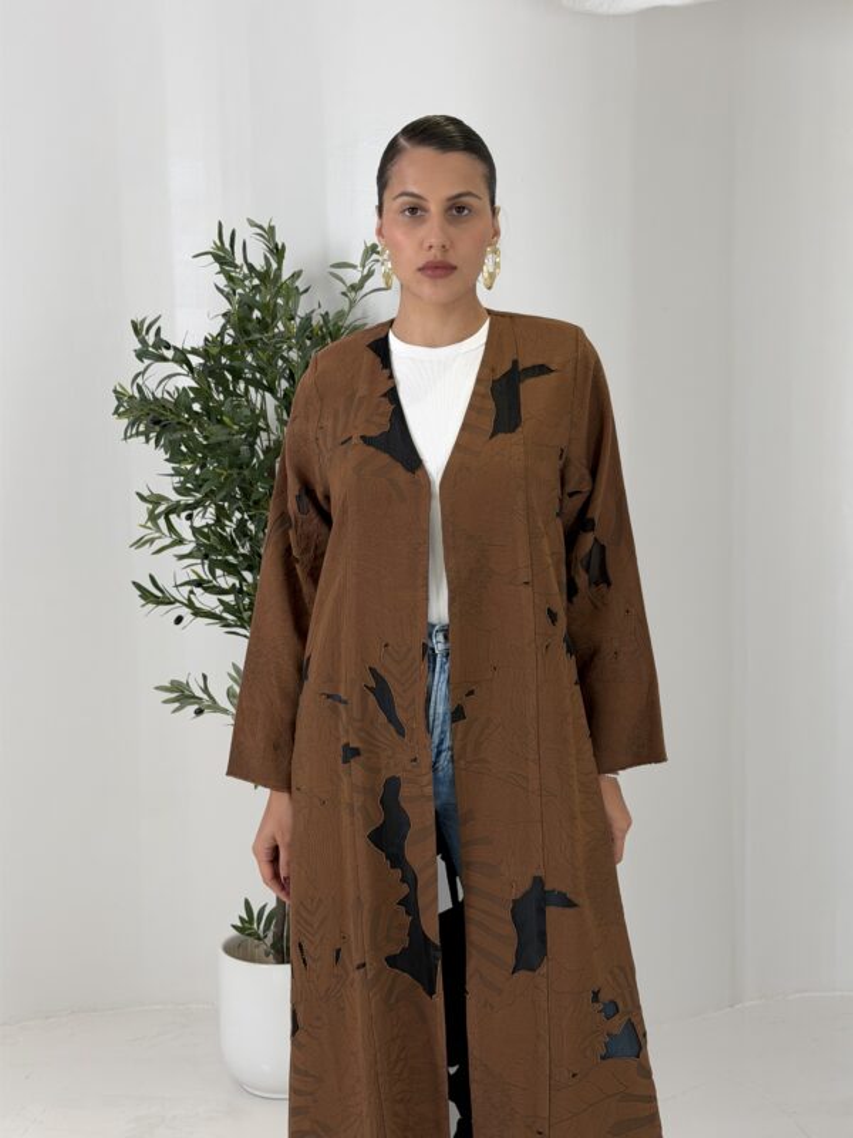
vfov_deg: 39.7
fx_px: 1577
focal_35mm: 48
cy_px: 569
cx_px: 426
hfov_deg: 30.3
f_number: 1.78
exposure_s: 1/409
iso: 64
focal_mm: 6.76
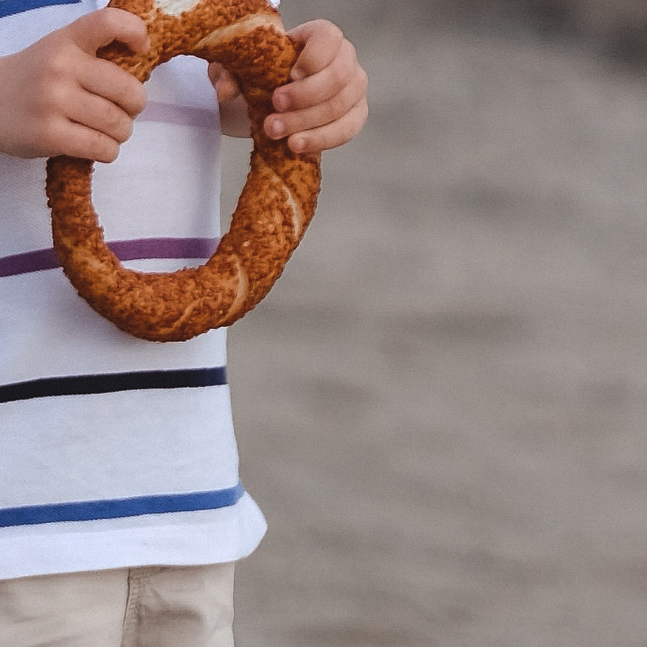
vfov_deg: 3.3
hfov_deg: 3.3
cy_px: 62
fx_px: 11377
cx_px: 294
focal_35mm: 538
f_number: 2
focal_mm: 90
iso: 160
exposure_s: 1/2000
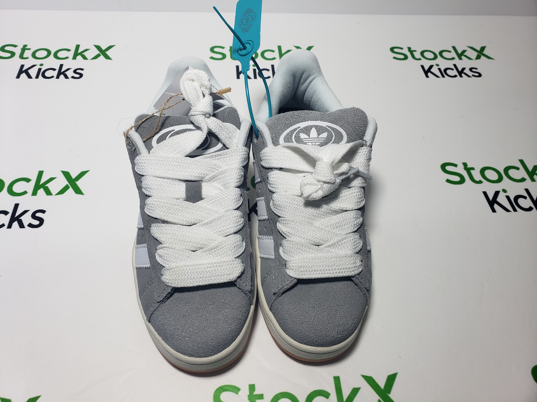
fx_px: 403
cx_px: 268
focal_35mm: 26
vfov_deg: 53.1
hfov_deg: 67.3
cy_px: 201
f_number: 2.4
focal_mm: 4.3
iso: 50
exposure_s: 1/255
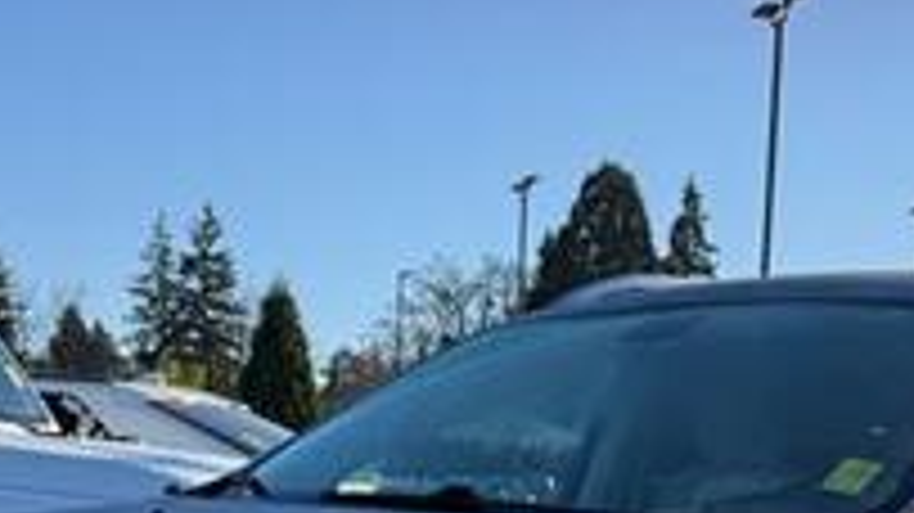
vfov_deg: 16.6
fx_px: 1575
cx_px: 482
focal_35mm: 65
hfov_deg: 32.4
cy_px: 806
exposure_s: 1/2801
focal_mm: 6.76
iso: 100
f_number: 1.78
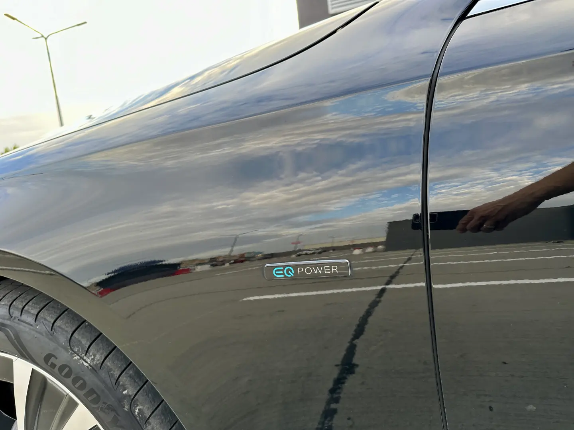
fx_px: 398
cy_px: 215
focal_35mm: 24
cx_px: 287
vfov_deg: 56.8
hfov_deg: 71.6
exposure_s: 1/144
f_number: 1.78
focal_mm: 6.86
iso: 64
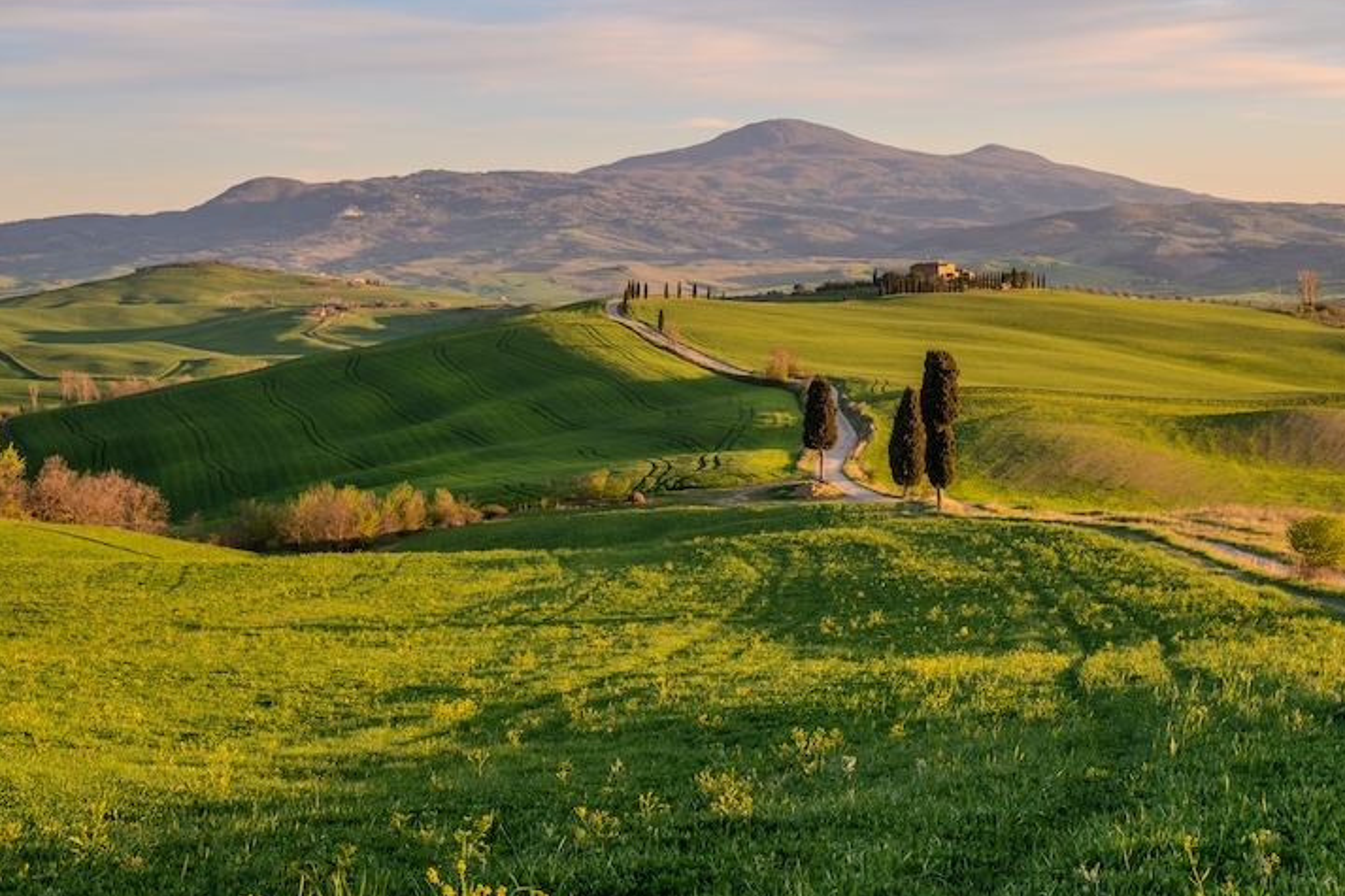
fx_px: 2390
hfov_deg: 31.0
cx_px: 979
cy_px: 249
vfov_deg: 21.1
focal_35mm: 64
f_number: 9
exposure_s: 1/40
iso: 100
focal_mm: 38
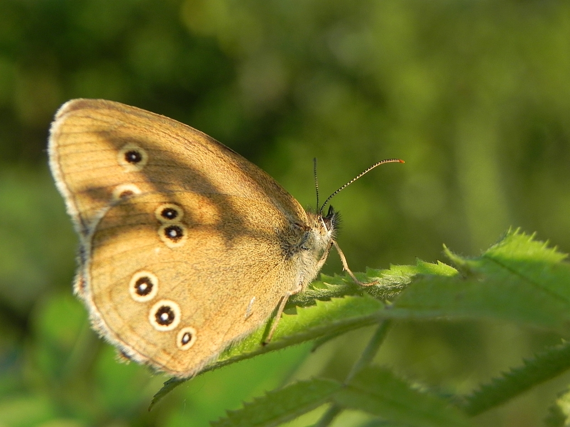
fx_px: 1564
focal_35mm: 95
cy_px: 214
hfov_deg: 20.7
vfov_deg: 15.6
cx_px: 285
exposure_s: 1/480
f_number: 4
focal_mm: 16.9
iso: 160
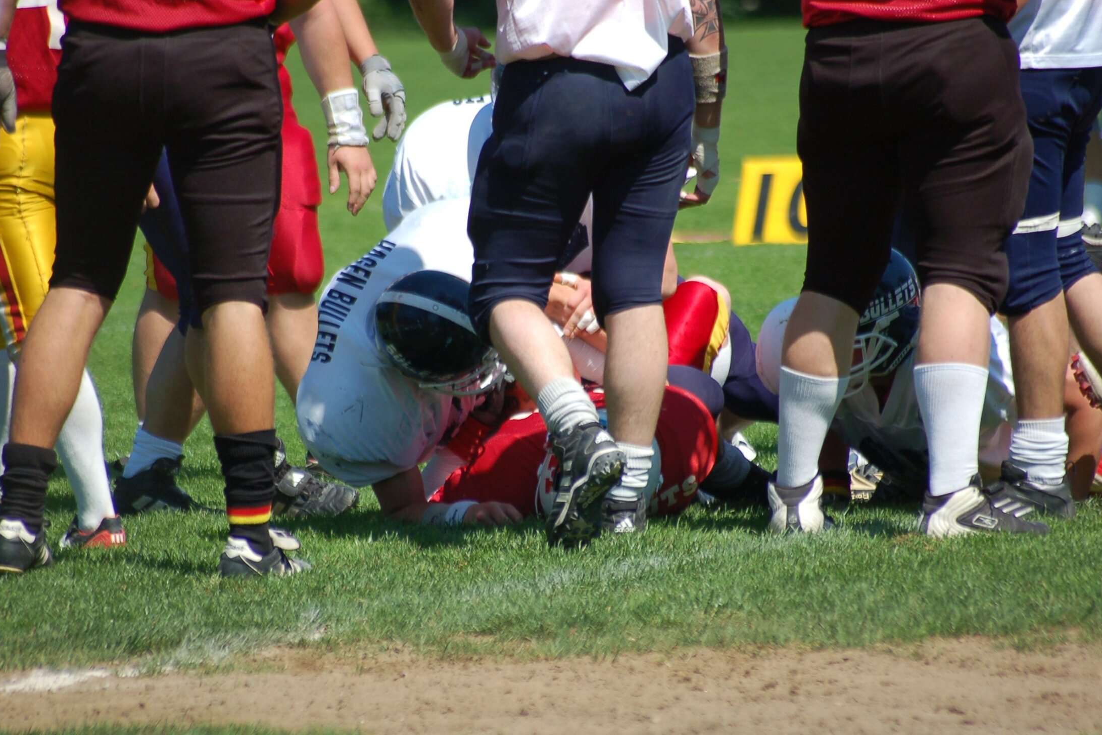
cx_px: 551
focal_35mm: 453
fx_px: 13866
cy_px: 368
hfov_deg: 4.6
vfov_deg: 3.0
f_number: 5.6
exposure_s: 1/1000
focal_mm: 300
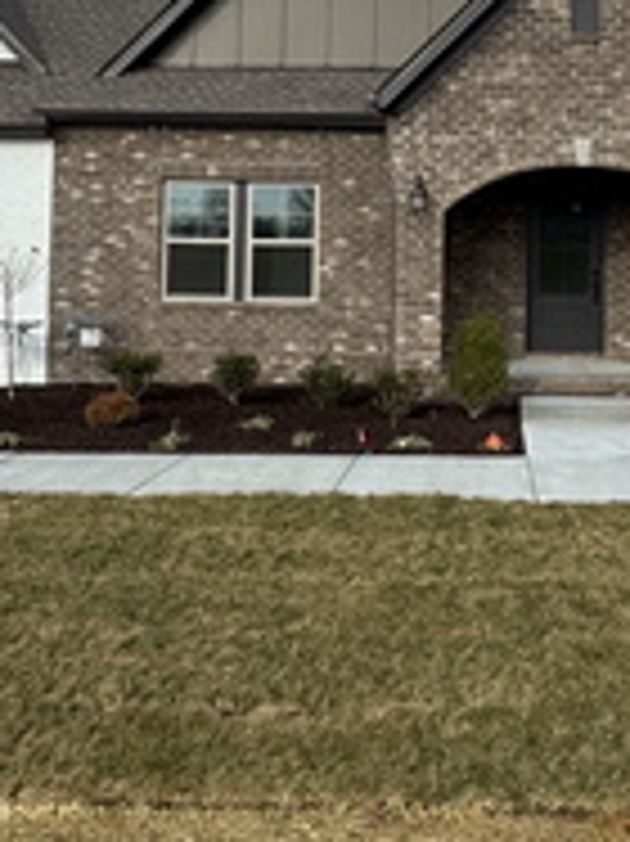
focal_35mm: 40
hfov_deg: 35.2
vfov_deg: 45.4
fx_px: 972
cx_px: 468
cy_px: 223
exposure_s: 1/1477
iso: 50
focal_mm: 2.22
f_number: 2.2
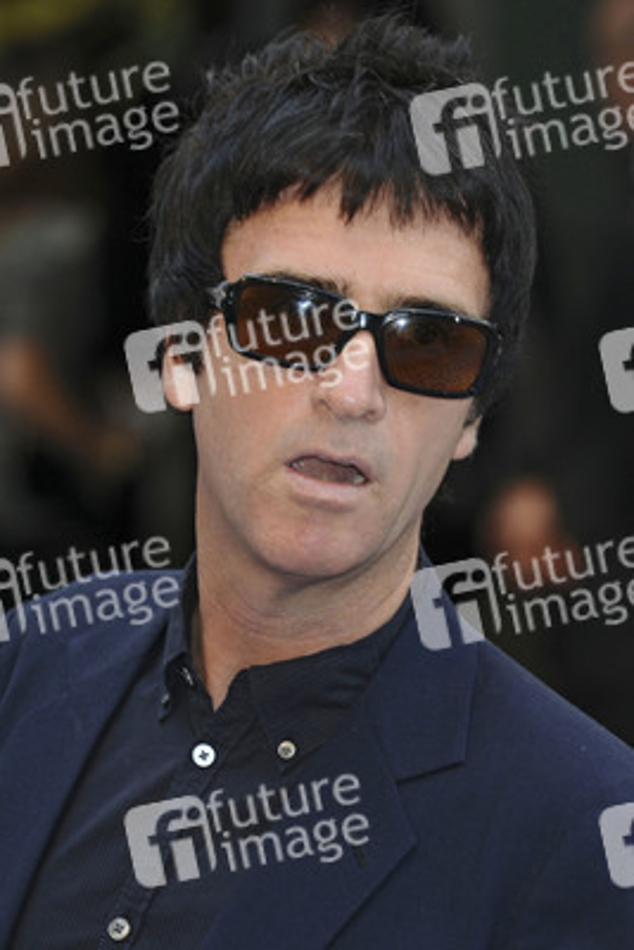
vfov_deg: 8.9
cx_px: 317
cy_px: 475
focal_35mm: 232
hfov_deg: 5.9
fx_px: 6136
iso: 320
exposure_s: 1/160
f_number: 5.6
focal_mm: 155
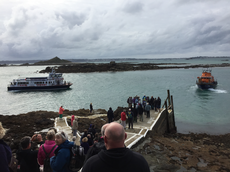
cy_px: 86
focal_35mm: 29
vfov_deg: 48.2
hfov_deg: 61.7
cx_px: 115
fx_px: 193
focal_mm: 4.15
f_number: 2.2
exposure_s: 1/1647
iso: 32
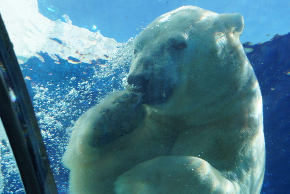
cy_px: 97
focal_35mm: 48
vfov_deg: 28.1
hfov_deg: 41.1
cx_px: 145
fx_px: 387
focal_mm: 32
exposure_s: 1/250
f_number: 6.3
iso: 100
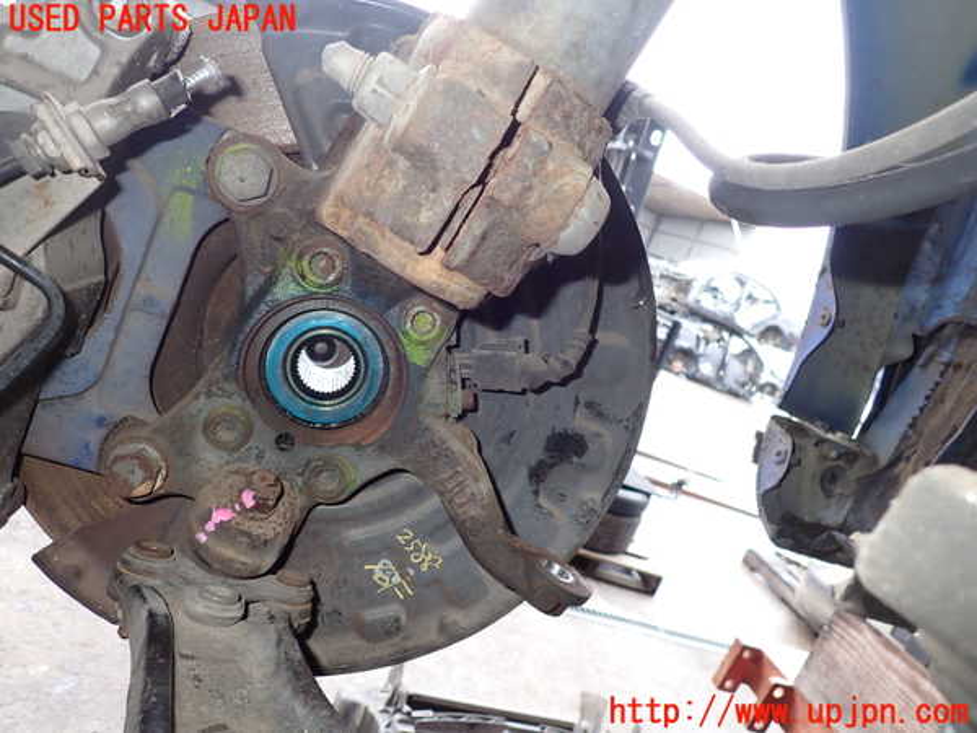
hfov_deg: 69.4
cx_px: 488
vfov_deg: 54.9
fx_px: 706
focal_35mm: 25
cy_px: 366
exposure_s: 1/60
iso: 125
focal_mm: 4.5
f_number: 2.8
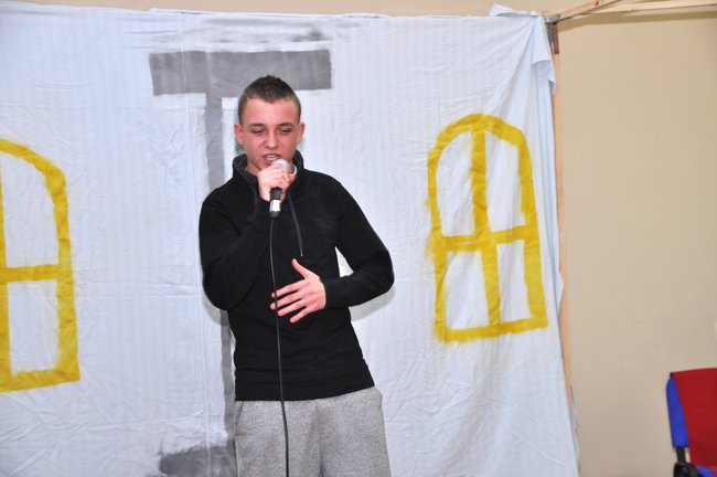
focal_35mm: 98
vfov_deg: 14.0
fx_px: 1940
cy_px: 238
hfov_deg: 20.9
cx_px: 358
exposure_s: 1/30
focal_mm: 65
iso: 200
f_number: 5
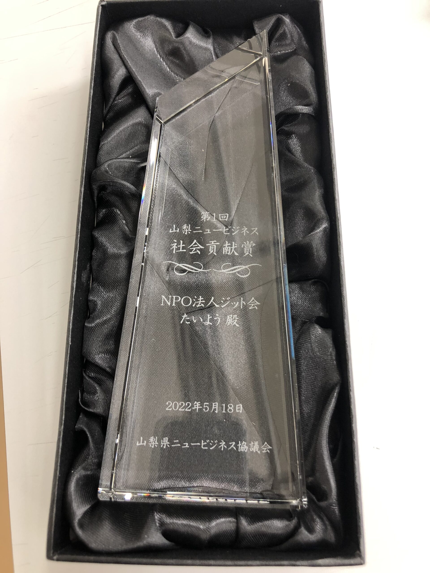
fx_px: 464
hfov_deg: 49.7
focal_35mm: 28
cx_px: 215
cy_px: 286
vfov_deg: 63.4
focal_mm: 3.99
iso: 40
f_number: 1.8
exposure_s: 1/17
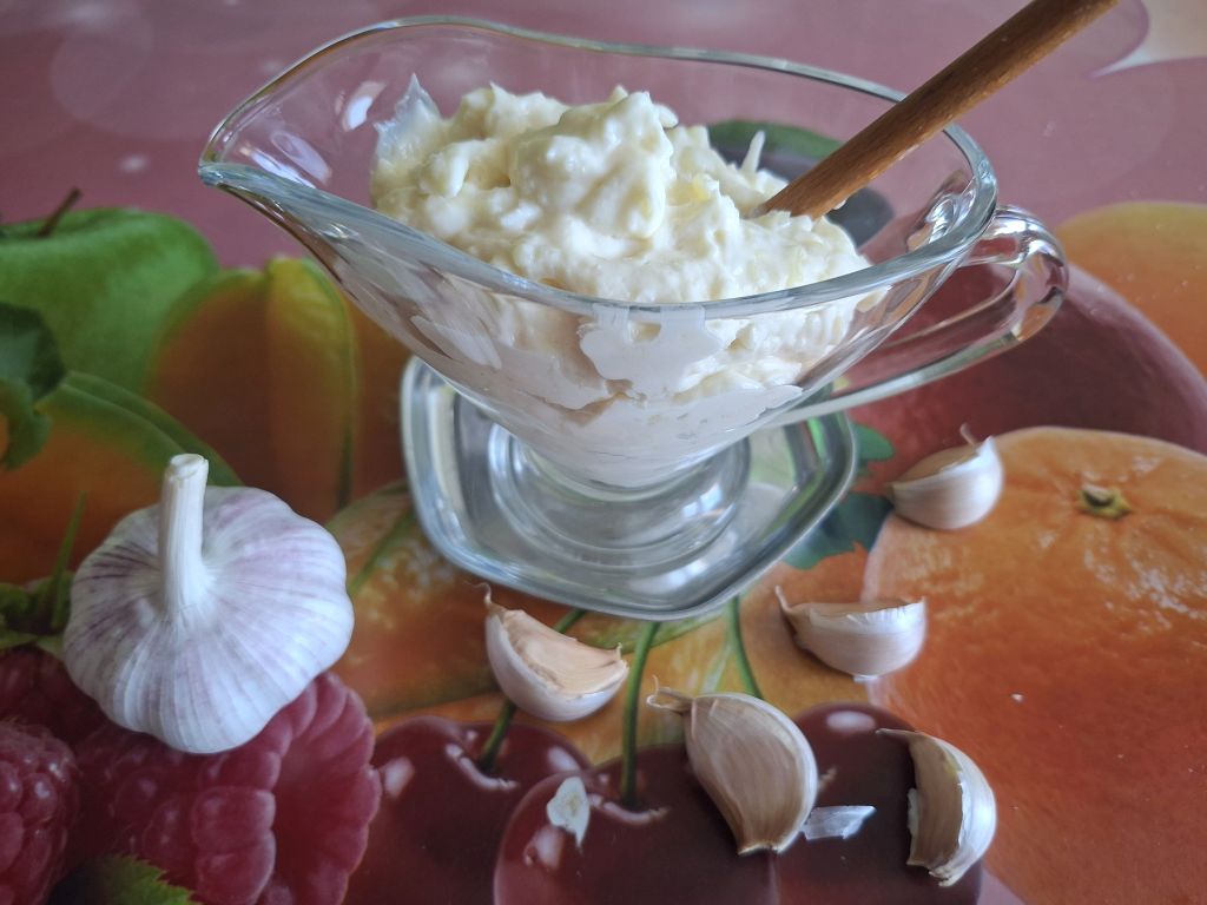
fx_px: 802
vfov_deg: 58.9
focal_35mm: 23
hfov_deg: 73.9
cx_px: 604
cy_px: 452
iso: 320
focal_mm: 5.54
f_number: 1.8
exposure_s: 1/100
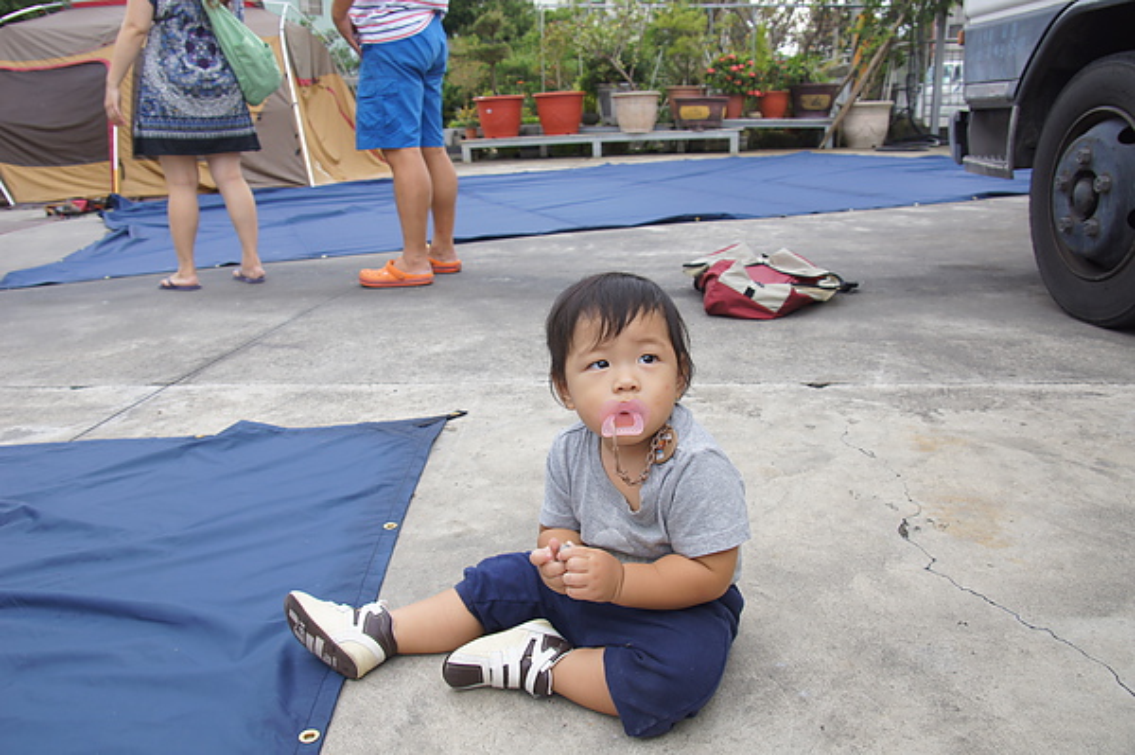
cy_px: 378
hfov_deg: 62.0
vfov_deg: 43.5
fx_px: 945
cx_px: 568
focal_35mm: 30
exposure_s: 1/60
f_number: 6.3
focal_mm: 20
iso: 100
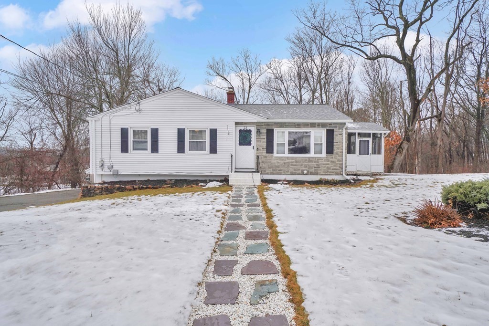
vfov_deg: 64.6
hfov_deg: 86.9
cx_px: 244
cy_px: 163
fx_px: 258
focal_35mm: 19
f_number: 9
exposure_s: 1/400
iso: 250
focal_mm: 19
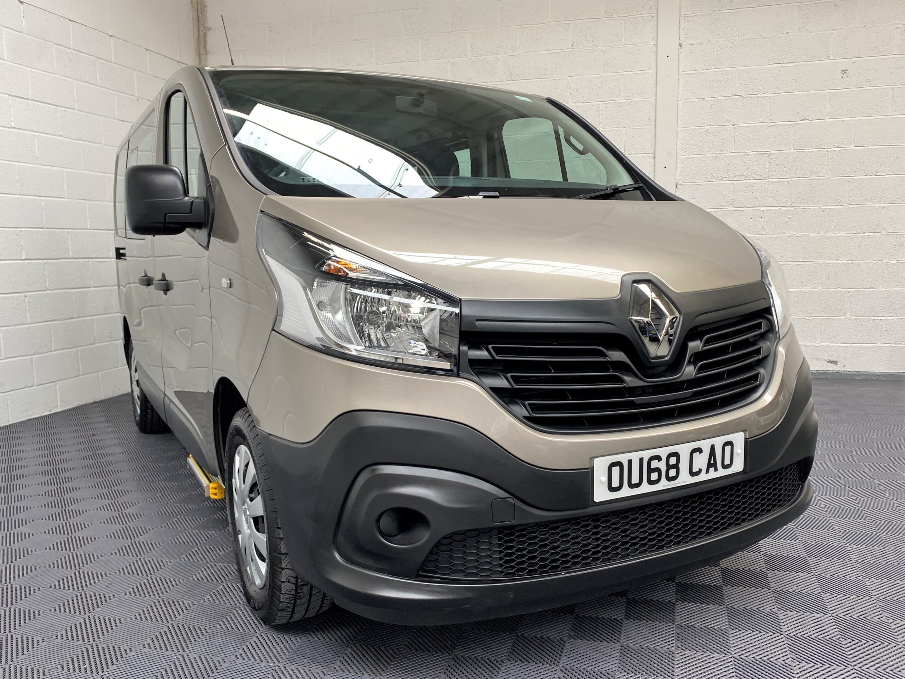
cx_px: 452
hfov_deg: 67.3
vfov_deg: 53.1
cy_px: 340
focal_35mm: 26
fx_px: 680
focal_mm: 4.25
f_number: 1.8
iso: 64
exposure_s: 1/100
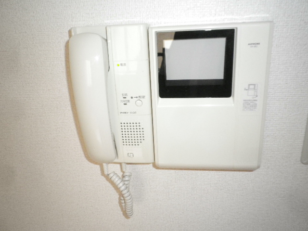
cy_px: 116
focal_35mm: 28
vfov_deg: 49.7
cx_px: 154
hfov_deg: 63.4
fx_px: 249
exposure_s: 1/100
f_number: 3.5
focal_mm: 5.05
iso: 800
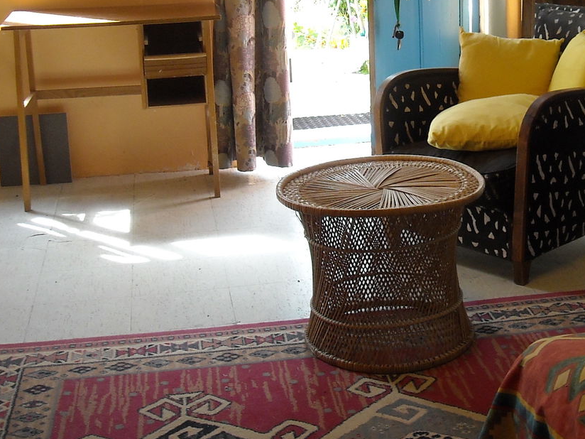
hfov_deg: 28.1
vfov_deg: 21.4
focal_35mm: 68
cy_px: 92
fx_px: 1149
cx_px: 447
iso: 124
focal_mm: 5.7
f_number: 2.8
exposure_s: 1/60
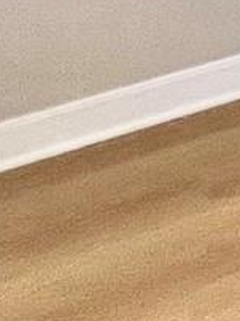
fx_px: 954
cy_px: -459
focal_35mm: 103
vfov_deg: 13.6
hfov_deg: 6.0
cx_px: 1251
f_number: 1.8
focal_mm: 1.57
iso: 160
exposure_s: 1/62
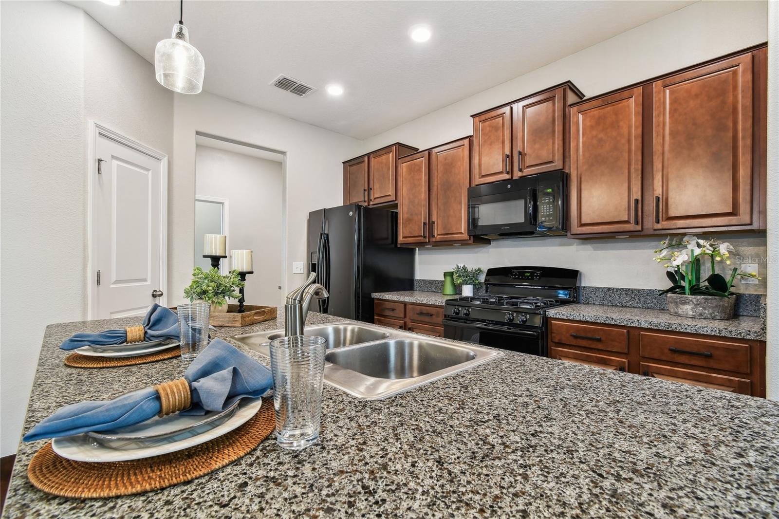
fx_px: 324
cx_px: 390
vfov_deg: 77.3
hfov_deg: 100.4
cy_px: 260
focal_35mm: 15
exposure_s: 1/1.25
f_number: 7.1
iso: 100
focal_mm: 10
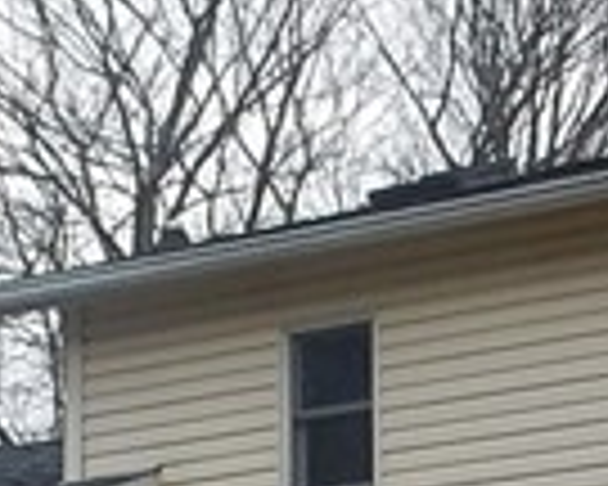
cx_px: 131
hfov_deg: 10.4
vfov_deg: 8.0
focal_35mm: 185
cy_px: 904
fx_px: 3329
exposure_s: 1/400
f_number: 3.7
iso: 125
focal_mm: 4.5
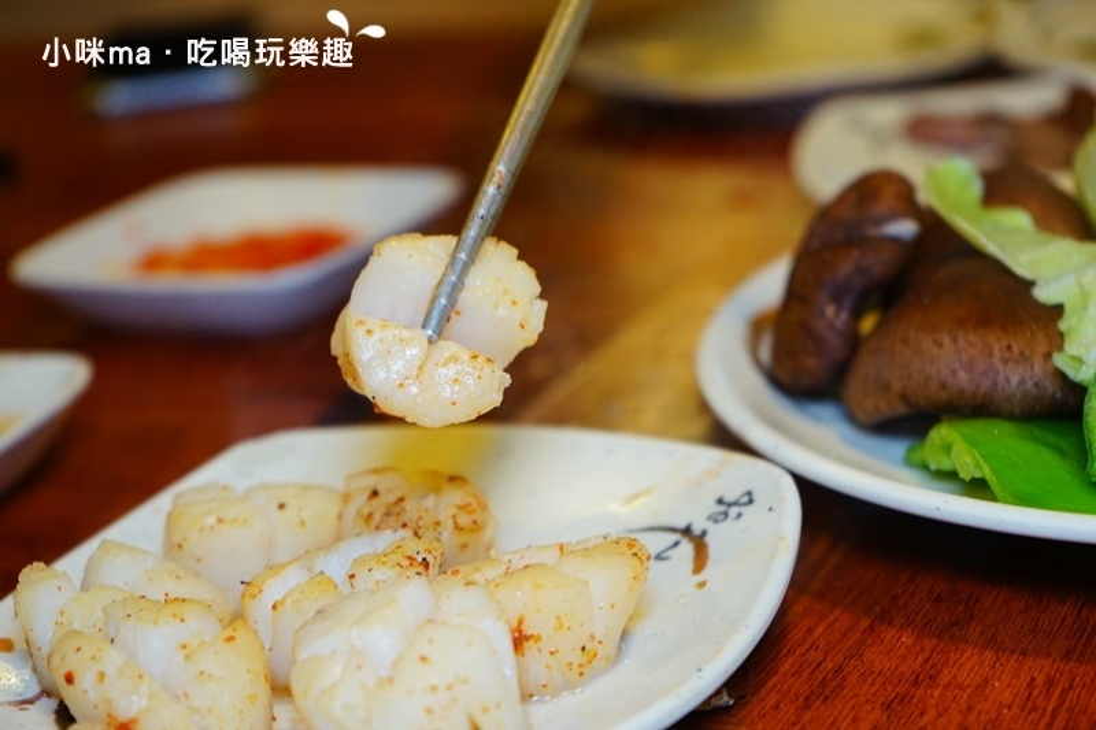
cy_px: 365
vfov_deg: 19.4
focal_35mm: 70
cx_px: 548
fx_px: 2131
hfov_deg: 28.8
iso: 2000
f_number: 5.6
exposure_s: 1/80
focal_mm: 70
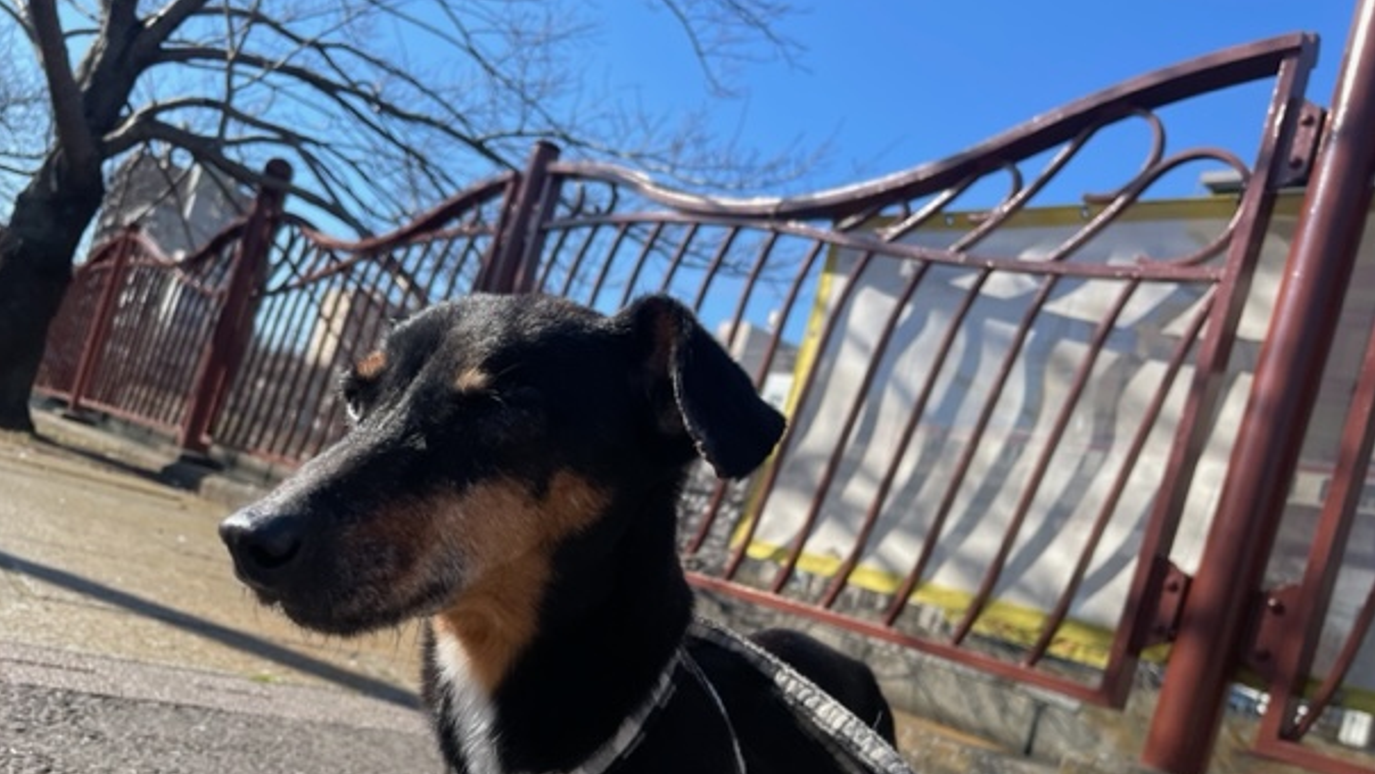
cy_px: 535
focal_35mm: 30
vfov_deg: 38.4
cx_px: 649
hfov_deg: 64.2
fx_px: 1094
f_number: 1.6
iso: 32
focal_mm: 4.2
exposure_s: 1/2174
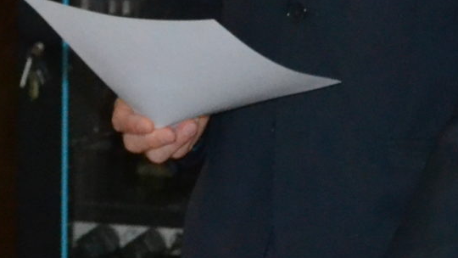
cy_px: -61
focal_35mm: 268
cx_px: -226
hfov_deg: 7.9
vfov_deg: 4.5
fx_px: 3255
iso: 3200
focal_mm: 36
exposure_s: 1/60
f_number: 5
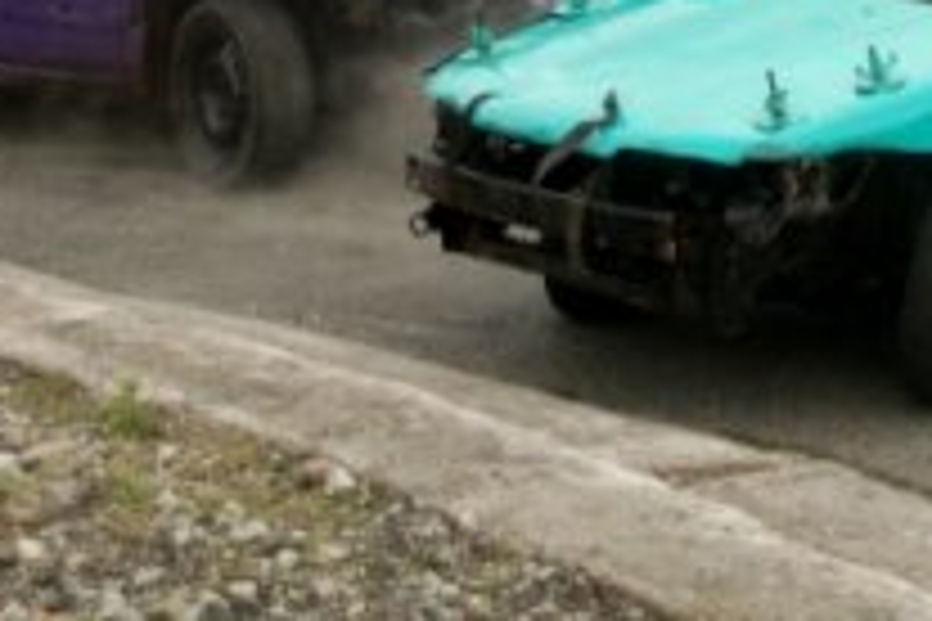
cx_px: 905
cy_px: -166
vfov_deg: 8.6
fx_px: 4090
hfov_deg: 12.9
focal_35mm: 158
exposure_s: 1/800
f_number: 4.5
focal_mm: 34
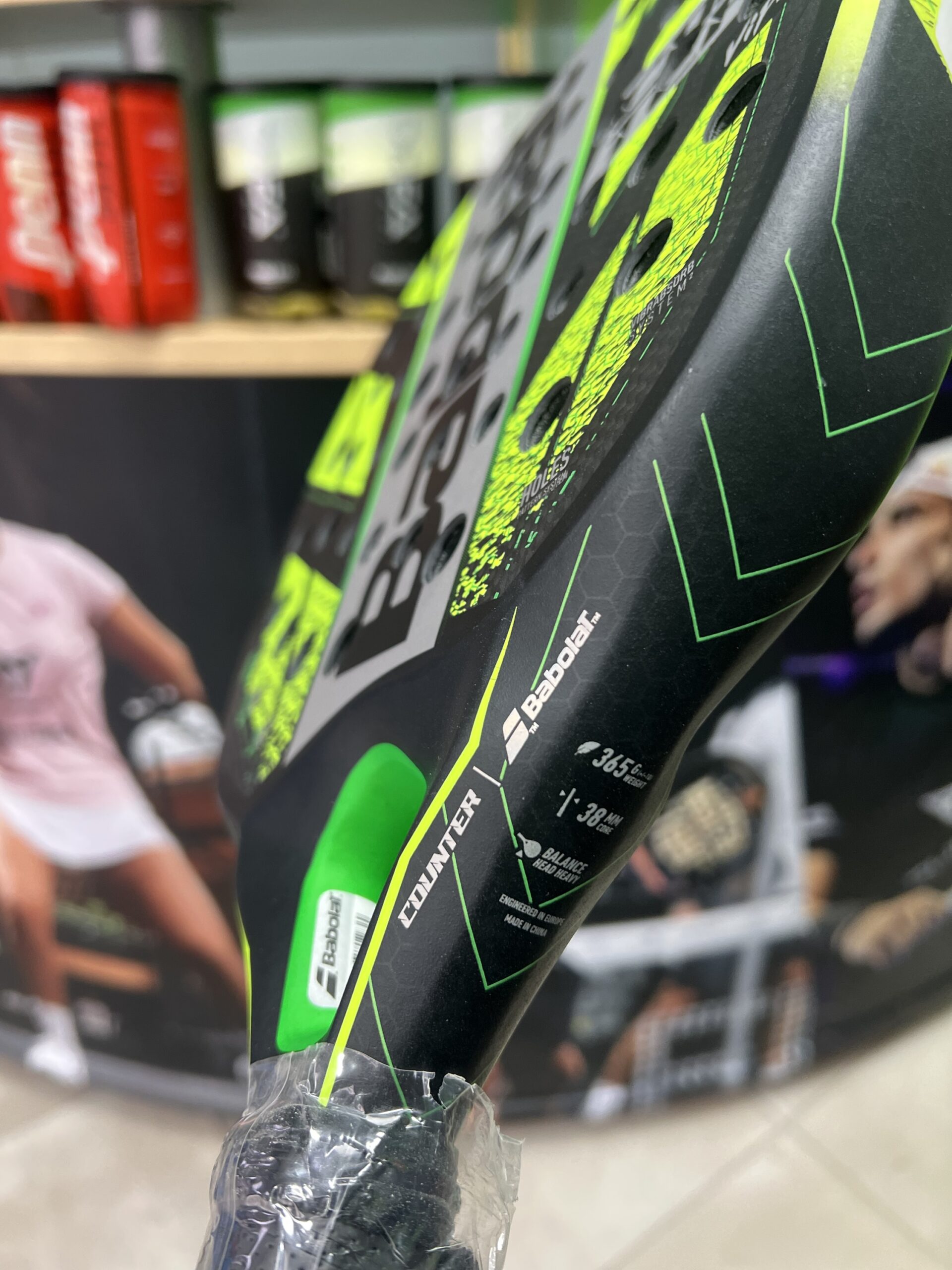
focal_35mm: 26
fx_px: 953
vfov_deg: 67.3
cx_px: 476
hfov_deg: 53.1
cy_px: 635
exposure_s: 1/50
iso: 200
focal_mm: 5.7
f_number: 1.5
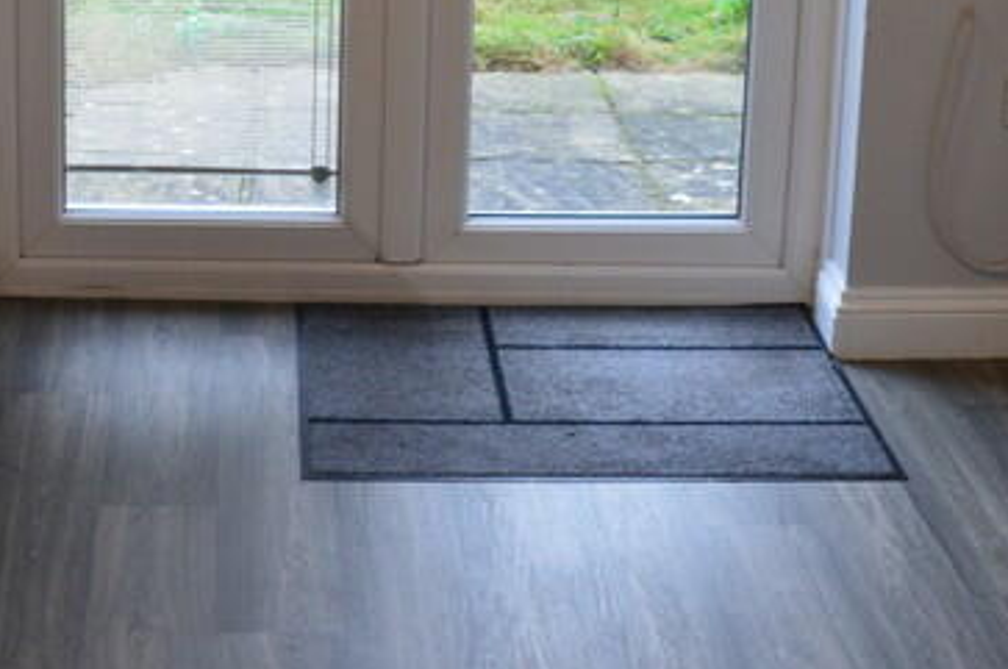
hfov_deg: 25.0
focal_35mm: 80
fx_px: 2248
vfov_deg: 16.5
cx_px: 264
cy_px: -40
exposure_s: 1/25
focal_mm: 19
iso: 400
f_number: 7.1
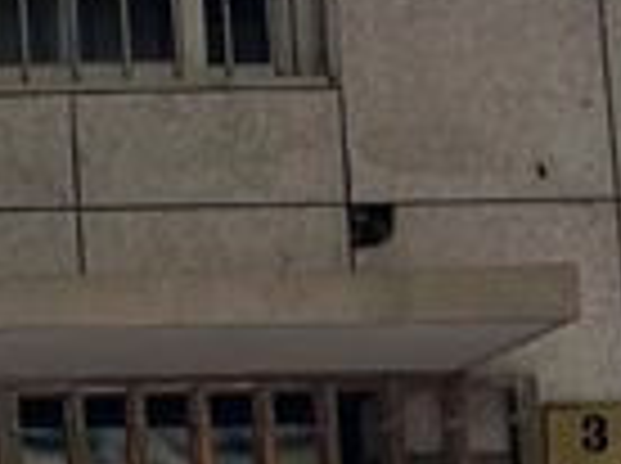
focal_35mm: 189
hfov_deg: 8.3
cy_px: 649
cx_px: -1440
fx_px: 3385
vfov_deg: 7.7
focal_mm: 5.1
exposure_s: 1/470
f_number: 1.6
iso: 32
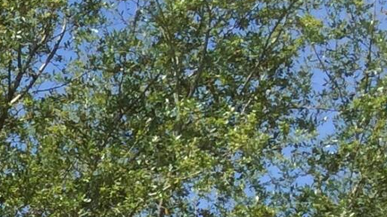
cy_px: 634
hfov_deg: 10.3
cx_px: -506
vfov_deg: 6.1
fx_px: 1898
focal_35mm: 185
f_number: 2.2
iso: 32
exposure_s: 1/1786
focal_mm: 4.15
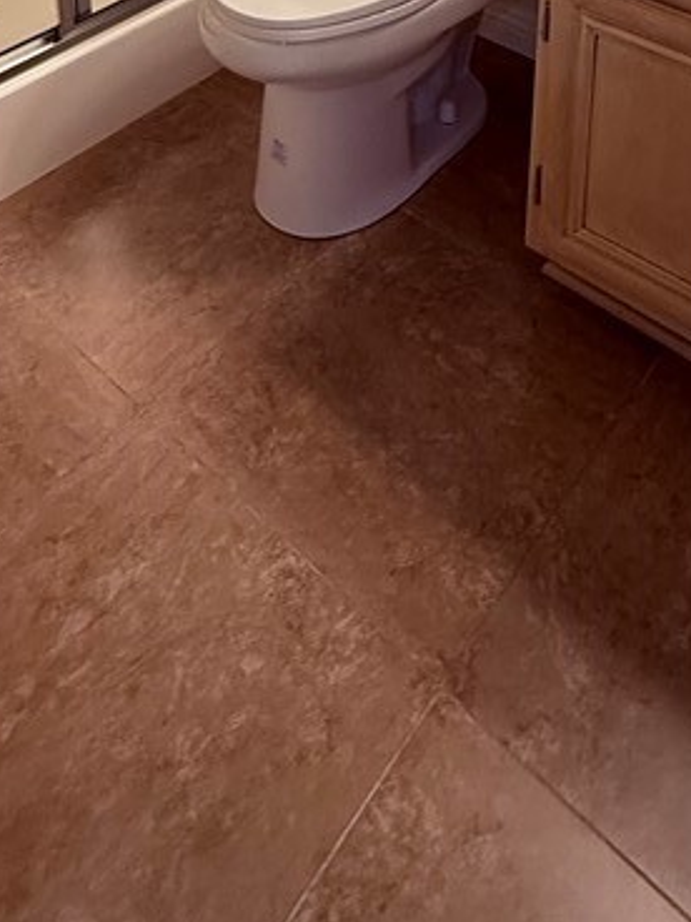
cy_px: -253
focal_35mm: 39
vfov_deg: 34.8
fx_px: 1038
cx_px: 443
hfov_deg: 36.5
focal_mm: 2.22
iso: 200
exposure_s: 1/120
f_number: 2.2
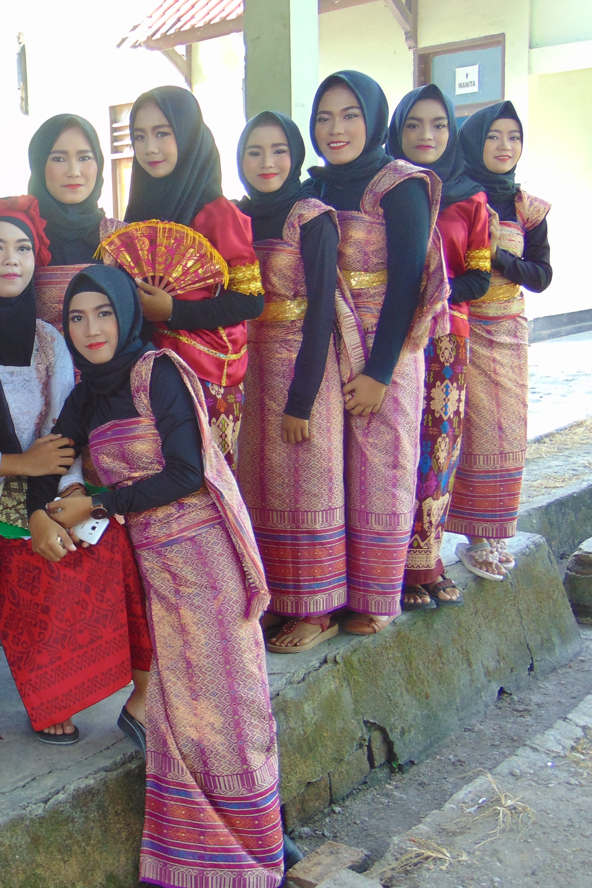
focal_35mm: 49
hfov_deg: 26.1
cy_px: 466
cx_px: 3
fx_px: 1209
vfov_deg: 40.3
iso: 80
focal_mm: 5.8
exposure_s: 1/40
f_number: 3.2
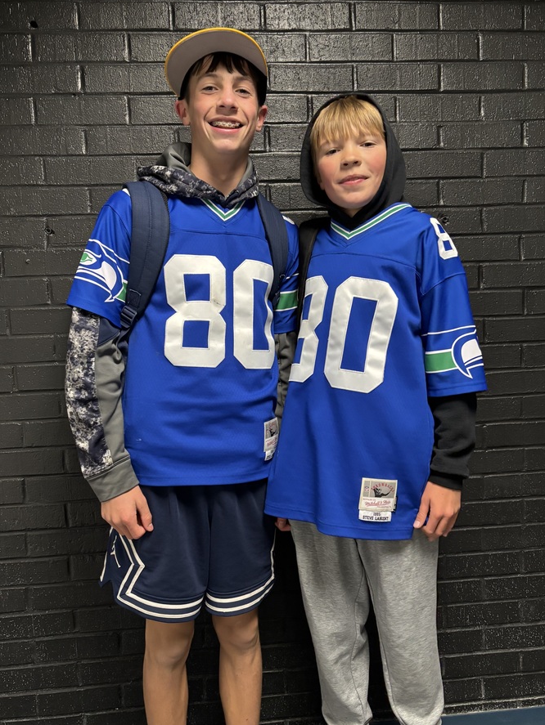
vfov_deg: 59.8
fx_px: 629
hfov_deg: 46.8
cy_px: 395
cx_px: 274
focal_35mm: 30
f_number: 1.6
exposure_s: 1/60
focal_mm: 5.96
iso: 400
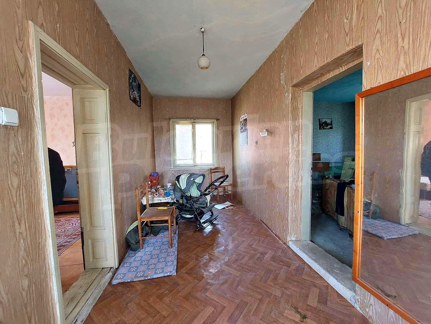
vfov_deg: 89.9
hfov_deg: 106.2
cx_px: 216
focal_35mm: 13
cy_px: 162
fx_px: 162
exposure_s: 1/50
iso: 250
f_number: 2.2
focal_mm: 1.74
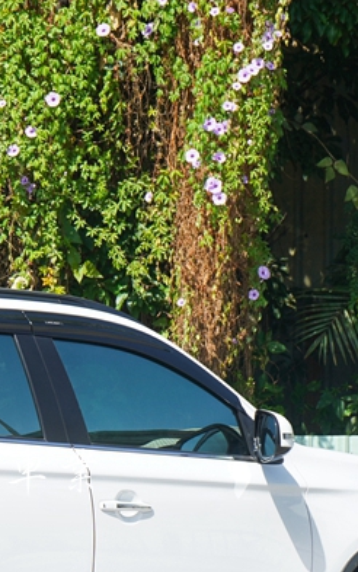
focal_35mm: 162
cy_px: 473
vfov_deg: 12.8
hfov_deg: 8.0
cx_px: -116
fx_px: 2526
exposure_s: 1/200
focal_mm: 61
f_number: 8
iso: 100
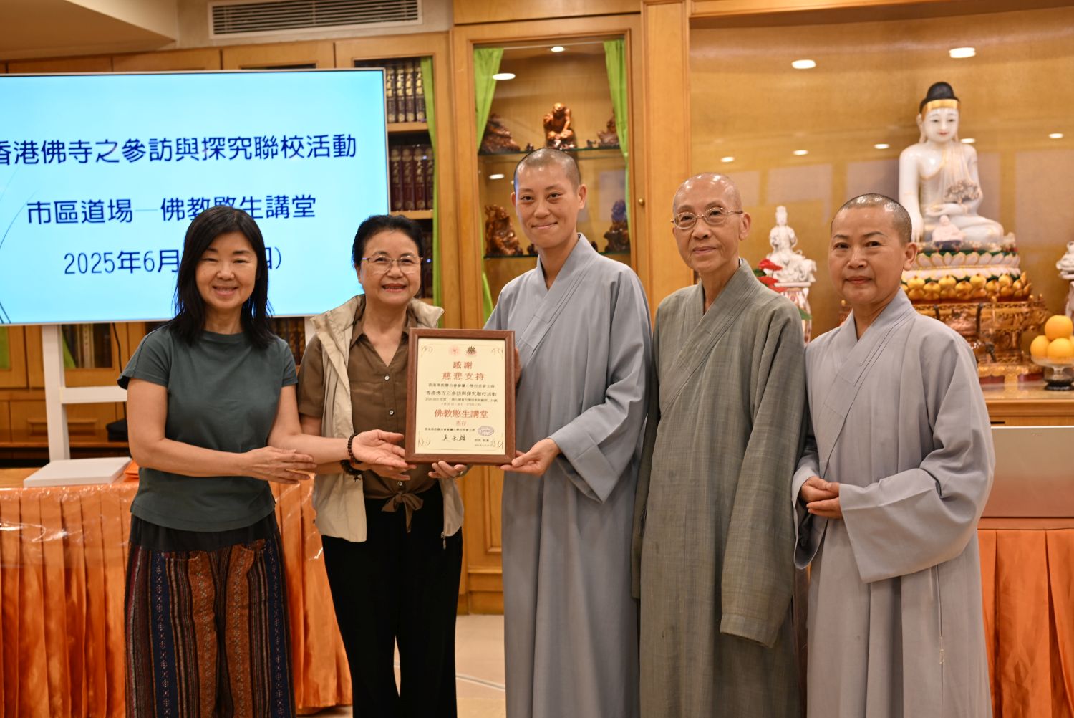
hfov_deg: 48.4
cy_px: 359
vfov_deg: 33.4
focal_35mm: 40
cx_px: 537
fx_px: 1194
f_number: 4
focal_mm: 40
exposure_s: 1/100
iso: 400
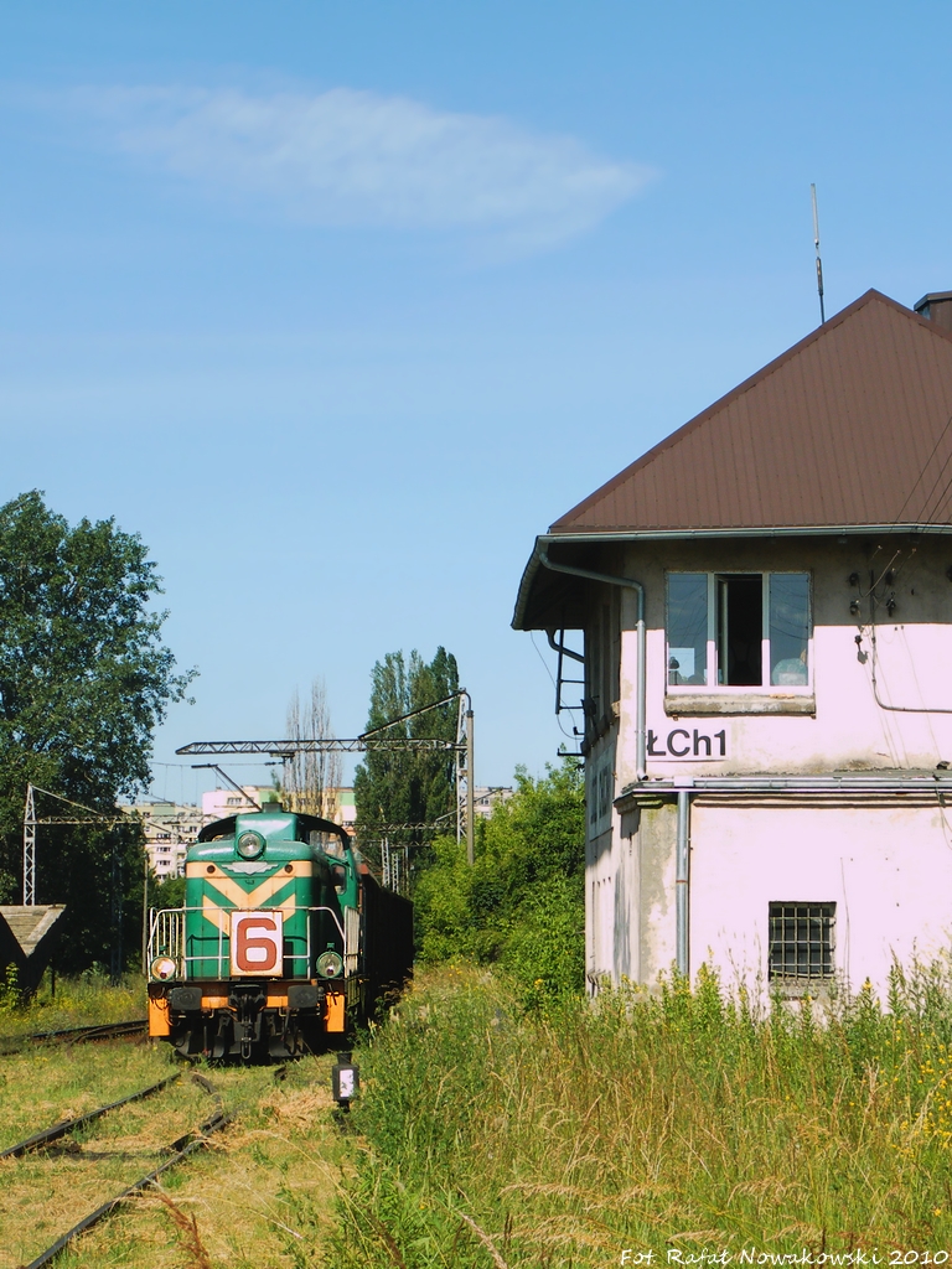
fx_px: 2860
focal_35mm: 78
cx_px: 476
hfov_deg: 18.9
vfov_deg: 25.0
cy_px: 634
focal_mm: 13.8
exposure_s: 1/500
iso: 64
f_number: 4
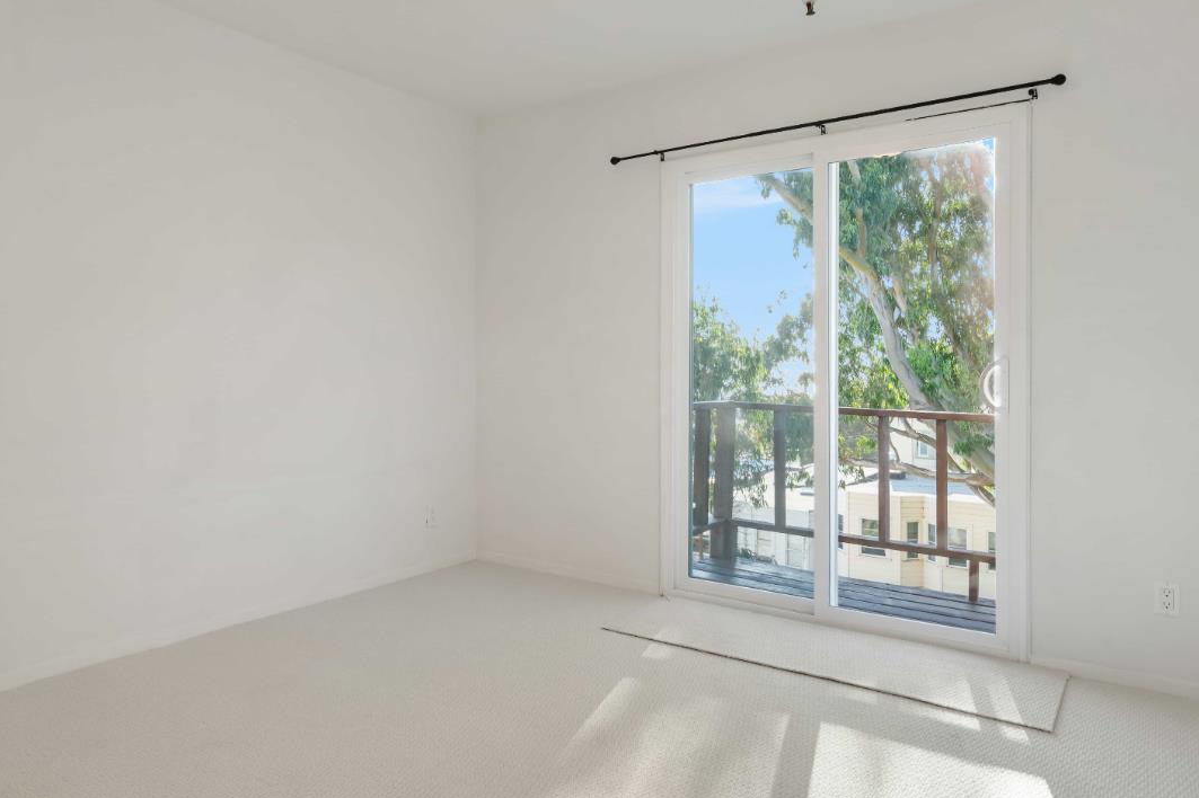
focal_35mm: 24
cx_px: 538
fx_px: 799
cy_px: 356
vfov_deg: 53.0
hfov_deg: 73.6
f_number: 10
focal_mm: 17
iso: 640
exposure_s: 1/40
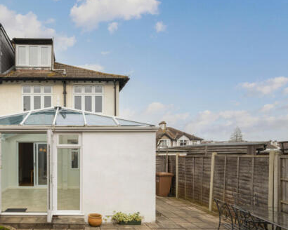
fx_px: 179
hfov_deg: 71.6
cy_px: 144
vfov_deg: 64.5
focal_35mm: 21
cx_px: 67
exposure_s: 1/250
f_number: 8
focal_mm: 14
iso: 200
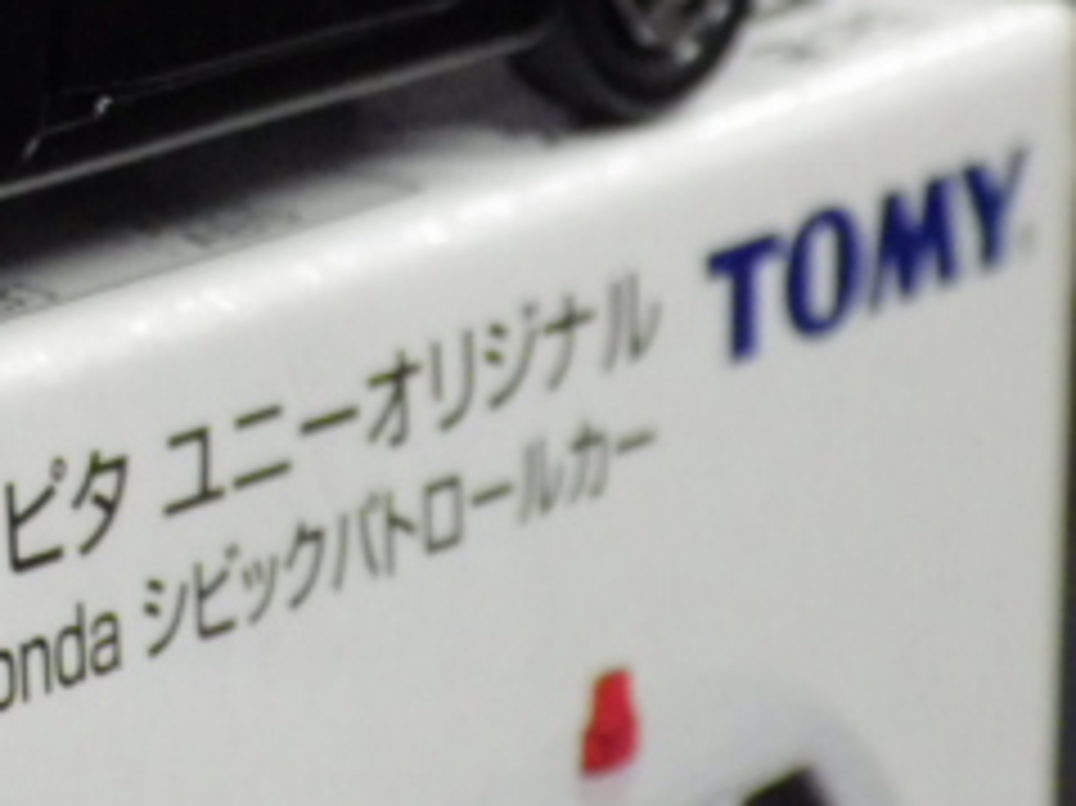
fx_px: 9911
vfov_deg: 4.6
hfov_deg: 6.2
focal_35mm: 319
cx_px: -324
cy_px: -113
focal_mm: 21.3
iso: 800
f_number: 4.8
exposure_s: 1/30
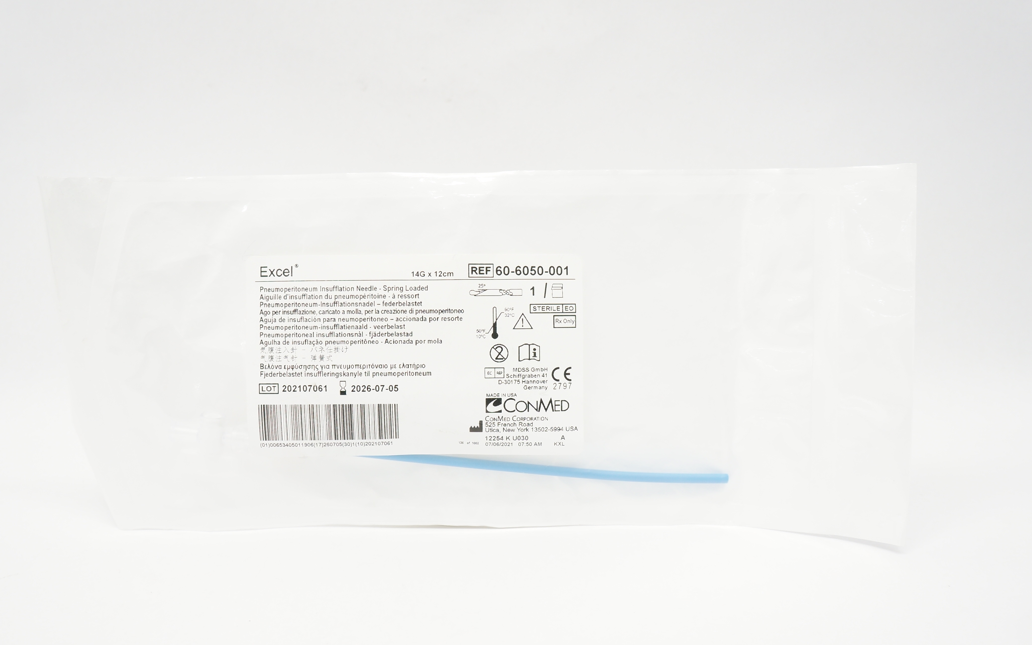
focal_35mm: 33
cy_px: 364
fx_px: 928
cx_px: 518
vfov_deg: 38.3
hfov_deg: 58.1
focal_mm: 18
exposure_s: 1/40
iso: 400
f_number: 5.6
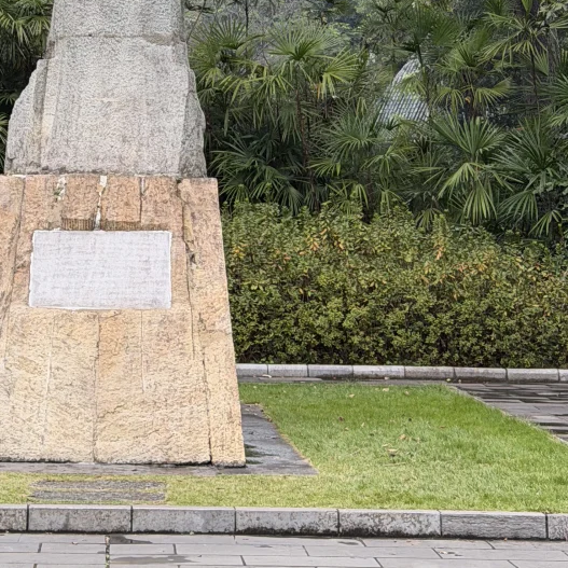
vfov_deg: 14.3
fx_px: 2153
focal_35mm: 116
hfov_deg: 14.9
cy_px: -204
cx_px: 116
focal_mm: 6.76
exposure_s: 1/885
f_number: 1.78
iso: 80
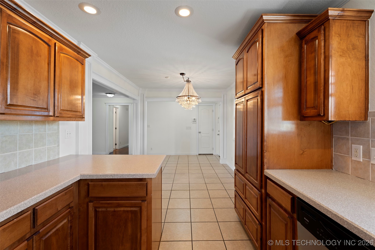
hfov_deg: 96.7
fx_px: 167
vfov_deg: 73.7
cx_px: 188
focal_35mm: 16
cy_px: 125
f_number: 8
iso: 160
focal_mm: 16
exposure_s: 1/2.5
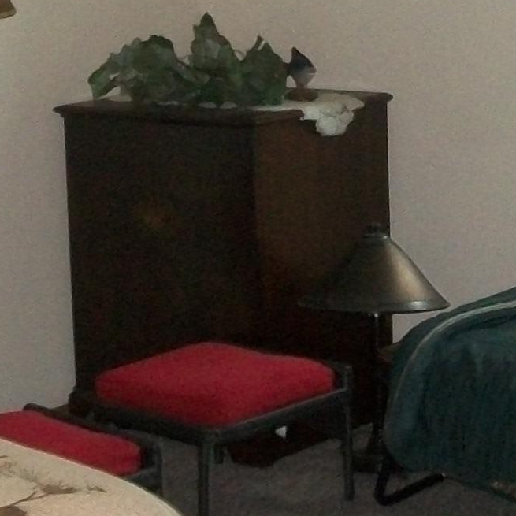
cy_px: 150
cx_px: 222
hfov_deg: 15.6
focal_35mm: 112
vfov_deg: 15.5
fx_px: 1889
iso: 240
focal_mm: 5.7
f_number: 2.9
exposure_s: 1/60
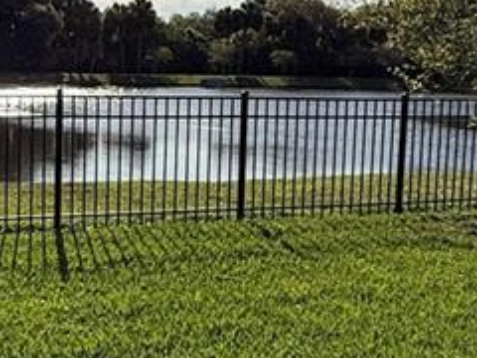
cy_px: 157
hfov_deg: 27.4
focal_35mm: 70
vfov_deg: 21.0
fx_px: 965
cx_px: 123
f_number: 2.2
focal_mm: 2.22
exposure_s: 1/6173
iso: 50
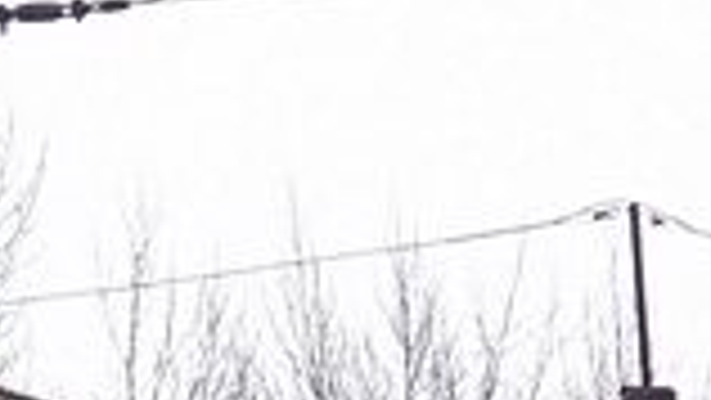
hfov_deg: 4.8
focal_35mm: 429
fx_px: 8091
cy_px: 1137
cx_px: -1462
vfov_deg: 2.8
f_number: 3.5
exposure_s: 1/500
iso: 160
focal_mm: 20.19
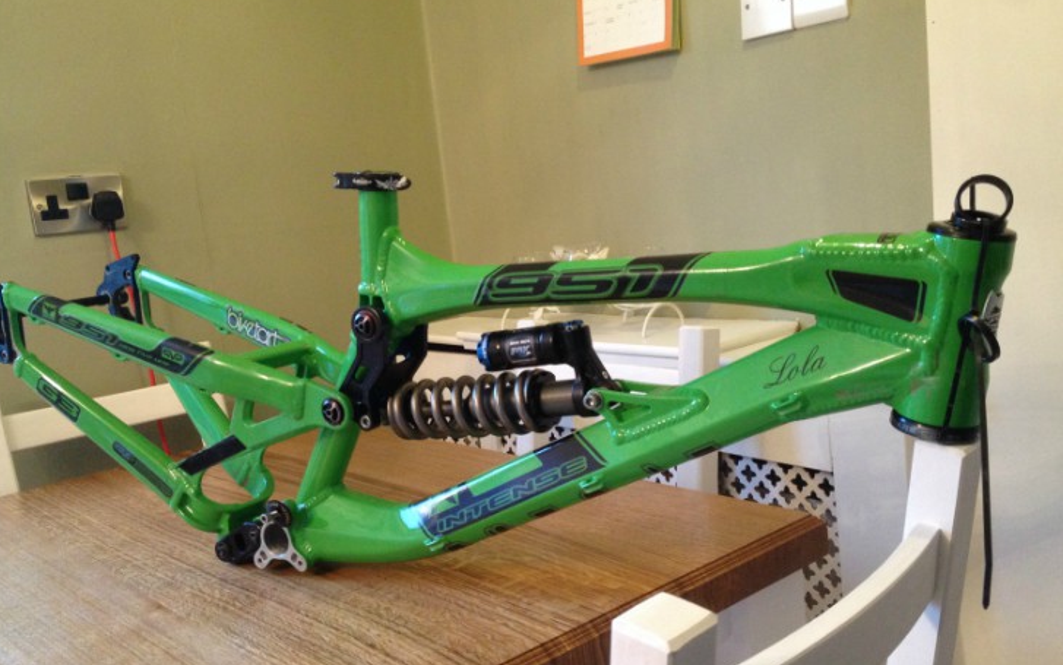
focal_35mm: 38
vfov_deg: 33.6
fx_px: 1101
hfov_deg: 51.5
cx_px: 532
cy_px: 354
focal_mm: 4.28
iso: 250
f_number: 2.4
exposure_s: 1/20
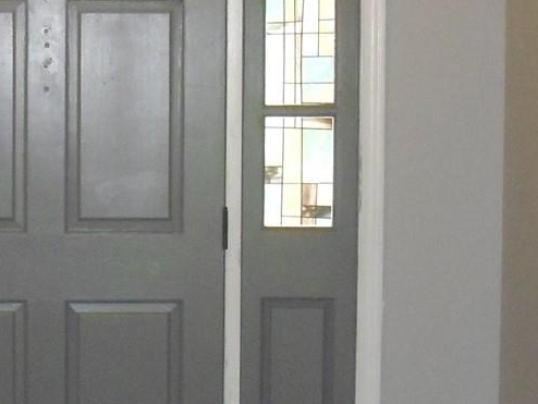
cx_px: 111
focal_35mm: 123
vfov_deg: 12.0
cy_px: 144
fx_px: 1913
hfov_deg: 15.9
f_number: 2.8
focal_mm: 6.2
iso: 400
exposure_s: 1/60
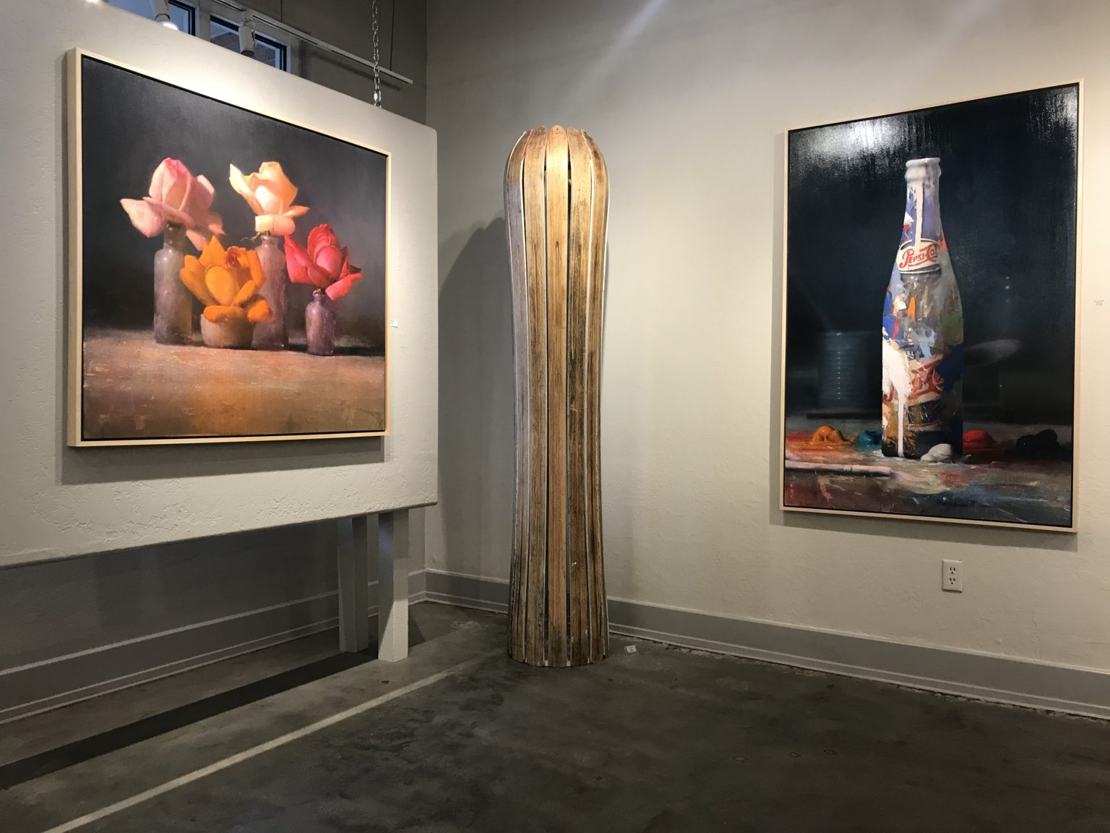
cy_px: 416
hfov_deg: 63.4
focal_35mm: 28
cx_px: 555
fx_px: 898
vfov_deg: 49.7
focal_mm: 3.99
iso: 25
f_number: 1.8
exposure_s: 1/30
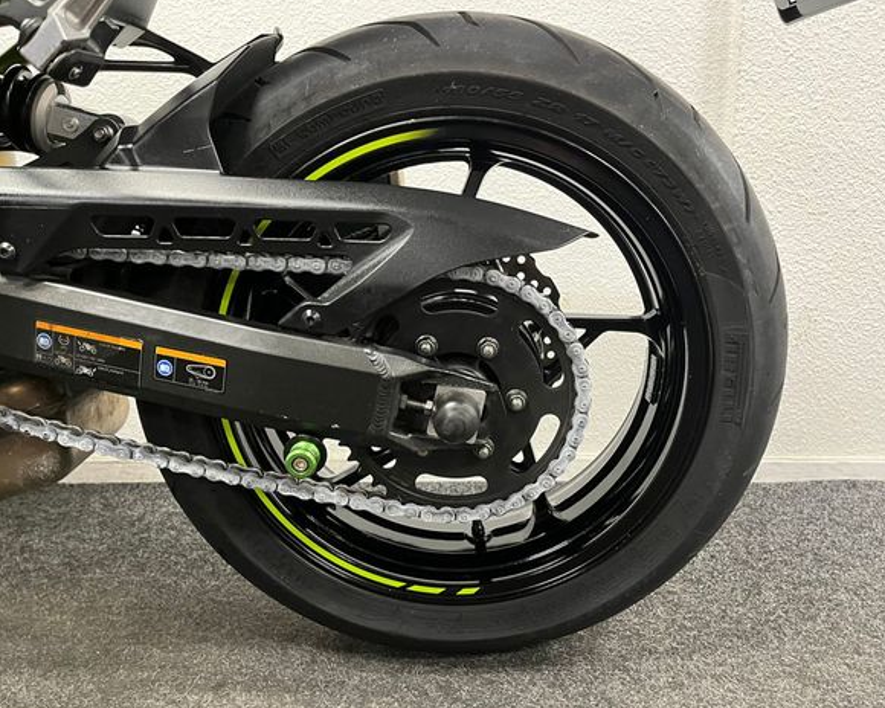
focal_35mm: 28
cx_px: 438
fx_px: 733
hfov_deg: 62.2
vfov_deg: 51.5
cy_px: 357
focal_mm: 5.1
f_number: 1.6
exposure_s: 1/50
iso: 500
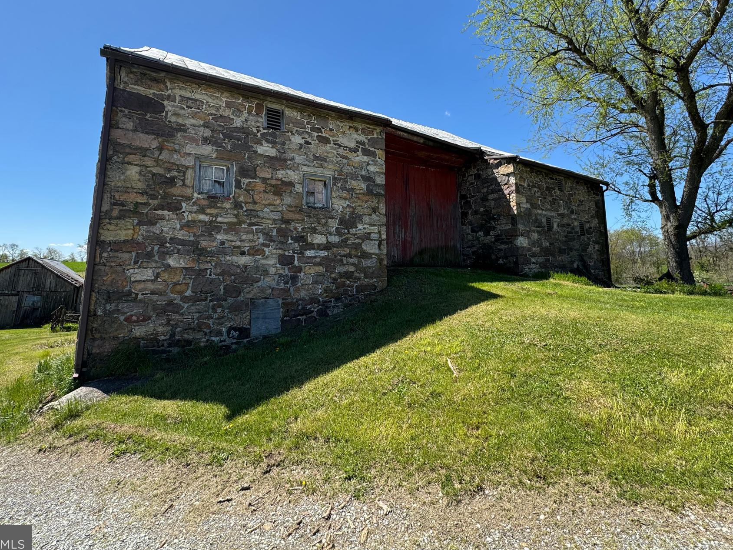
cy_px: 227
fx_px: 360
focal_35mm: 17
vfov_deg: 74.1
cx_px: 368
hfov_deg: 91.0
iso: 40
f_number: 2.2
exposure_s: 1/625
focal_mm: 2.22
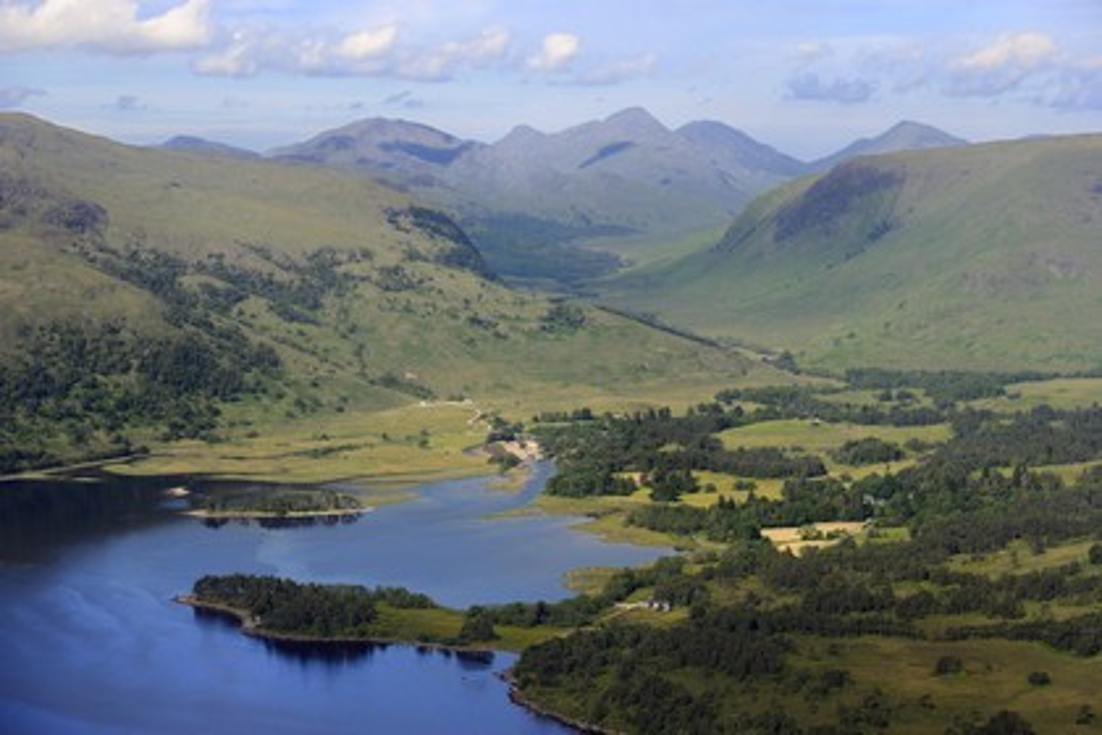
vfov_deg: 19.5
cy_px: 368
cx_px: 551
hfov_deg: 28.8
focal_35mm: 70
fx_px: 2143
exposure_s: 1/800
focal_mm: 70
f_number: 6.3
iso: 200
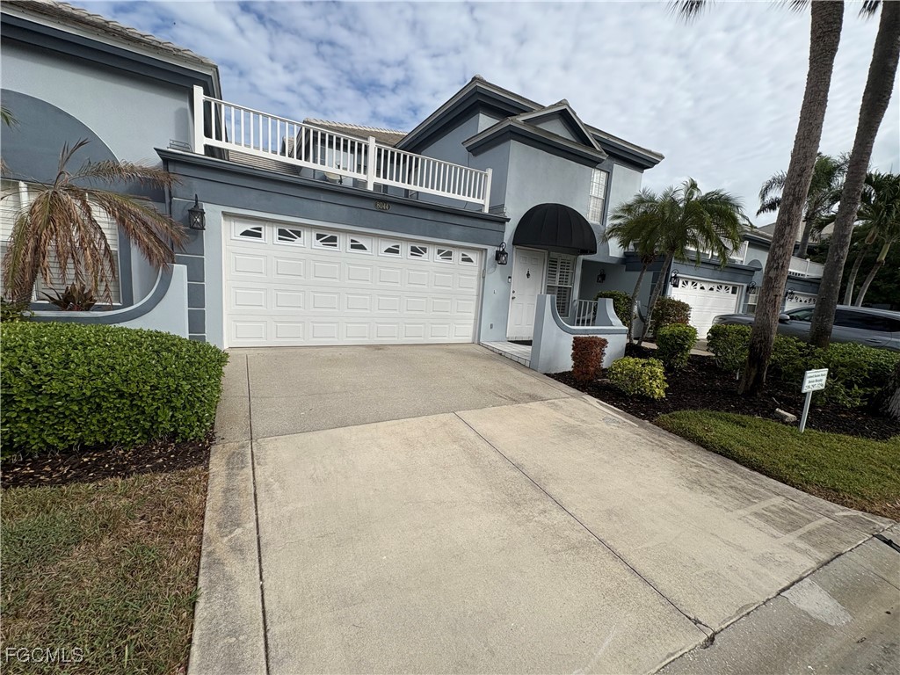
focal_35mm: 14
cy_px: 338
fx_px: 364
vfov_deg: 85.7
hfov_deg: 102.1
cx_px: 450
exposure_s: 1/2770
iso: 50
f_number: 2.2
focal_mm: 2.22
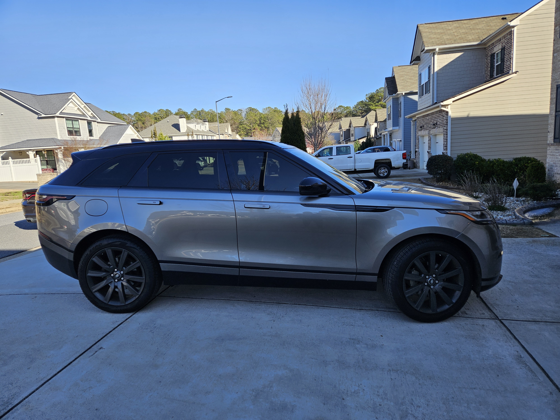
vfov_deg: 58.9
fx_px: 372
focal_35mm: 23
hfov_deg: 73.9
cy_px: 210
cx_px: 280
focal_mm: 5.4
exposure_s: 1/876
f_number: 1.8
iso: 25
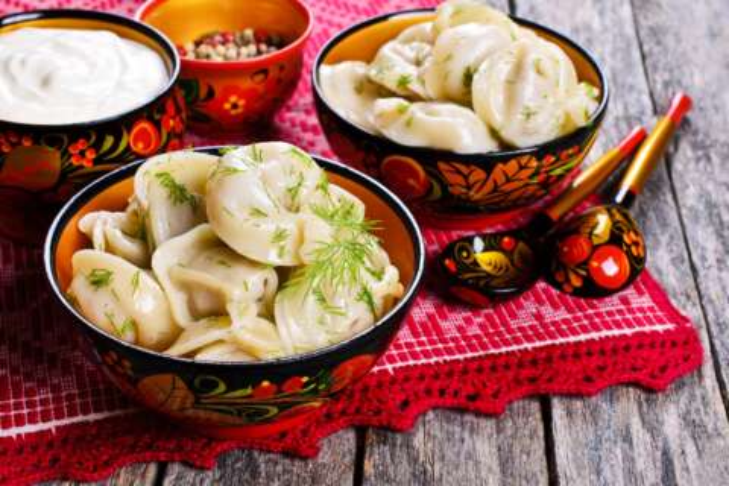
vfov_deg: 22.6
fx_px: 1215
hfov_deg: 33.4
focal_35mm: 60
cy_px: 243
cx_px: 364
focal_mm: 40
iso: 125
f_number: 13
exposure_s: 1/125
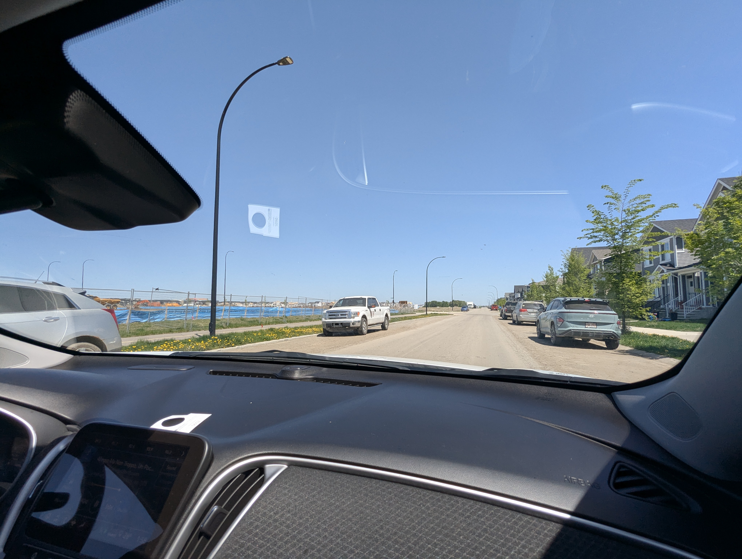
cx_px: 371
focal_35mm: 16
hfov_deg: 94.4
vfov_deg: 78.2
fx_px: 343
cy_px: 280
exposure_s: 1/1120
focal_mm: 2.35
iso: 47
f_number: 2.2
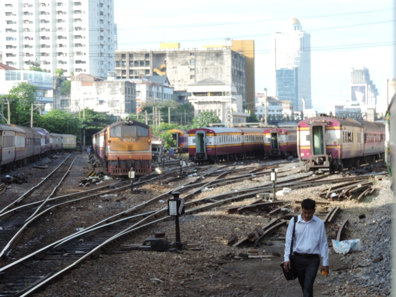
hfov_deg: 14.6
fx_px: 1544
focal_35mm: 135
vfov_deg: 11.0
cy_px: 148
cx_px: 198
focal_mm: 24
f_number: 4.3
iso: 80
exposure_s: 1/125
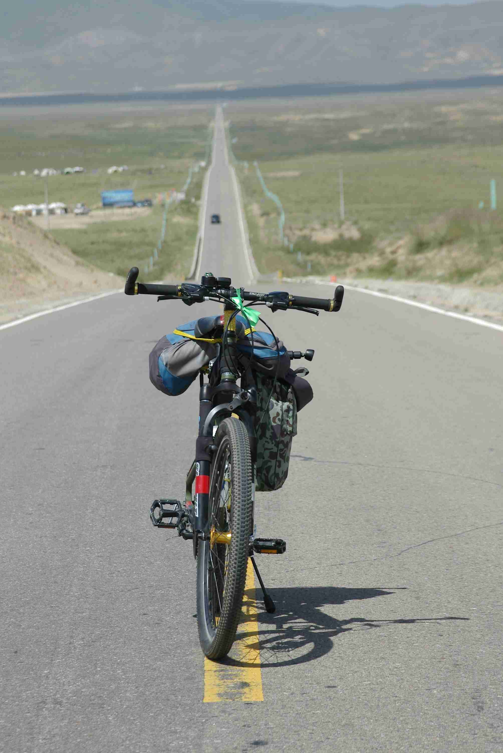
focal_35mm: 158
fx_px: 3298
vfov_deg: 13.0
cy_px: 376
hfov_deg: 8.7
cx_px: 252
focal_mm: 105
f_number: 9.5
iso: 200
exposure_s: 1/500
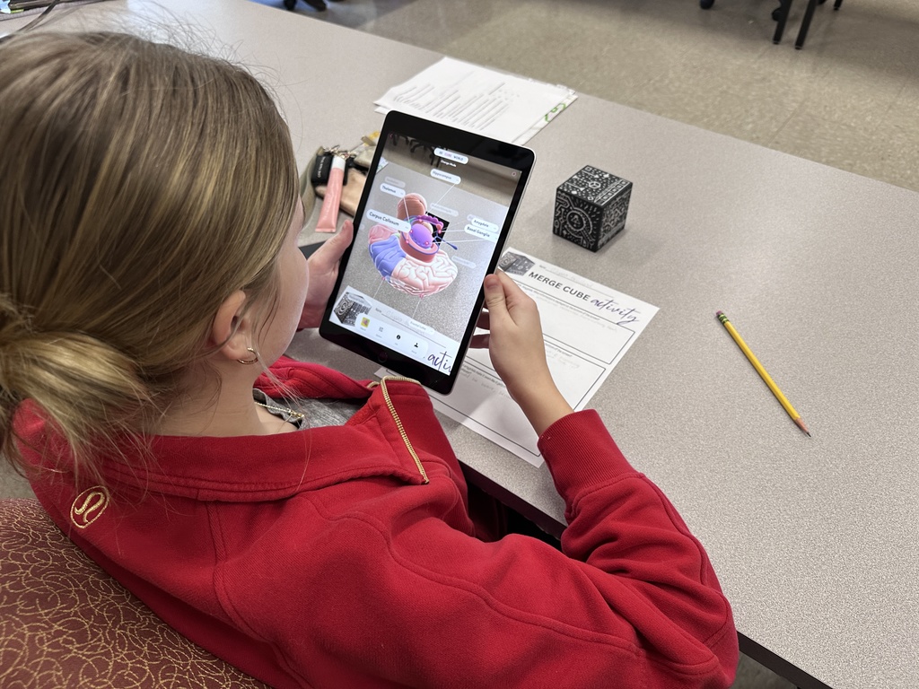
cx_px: 460
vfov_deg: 56.8
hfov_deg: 71.6
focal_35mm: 24
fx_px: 637
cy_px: 344
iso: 200
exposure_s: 1/75
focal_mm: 6.86
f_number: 1.78
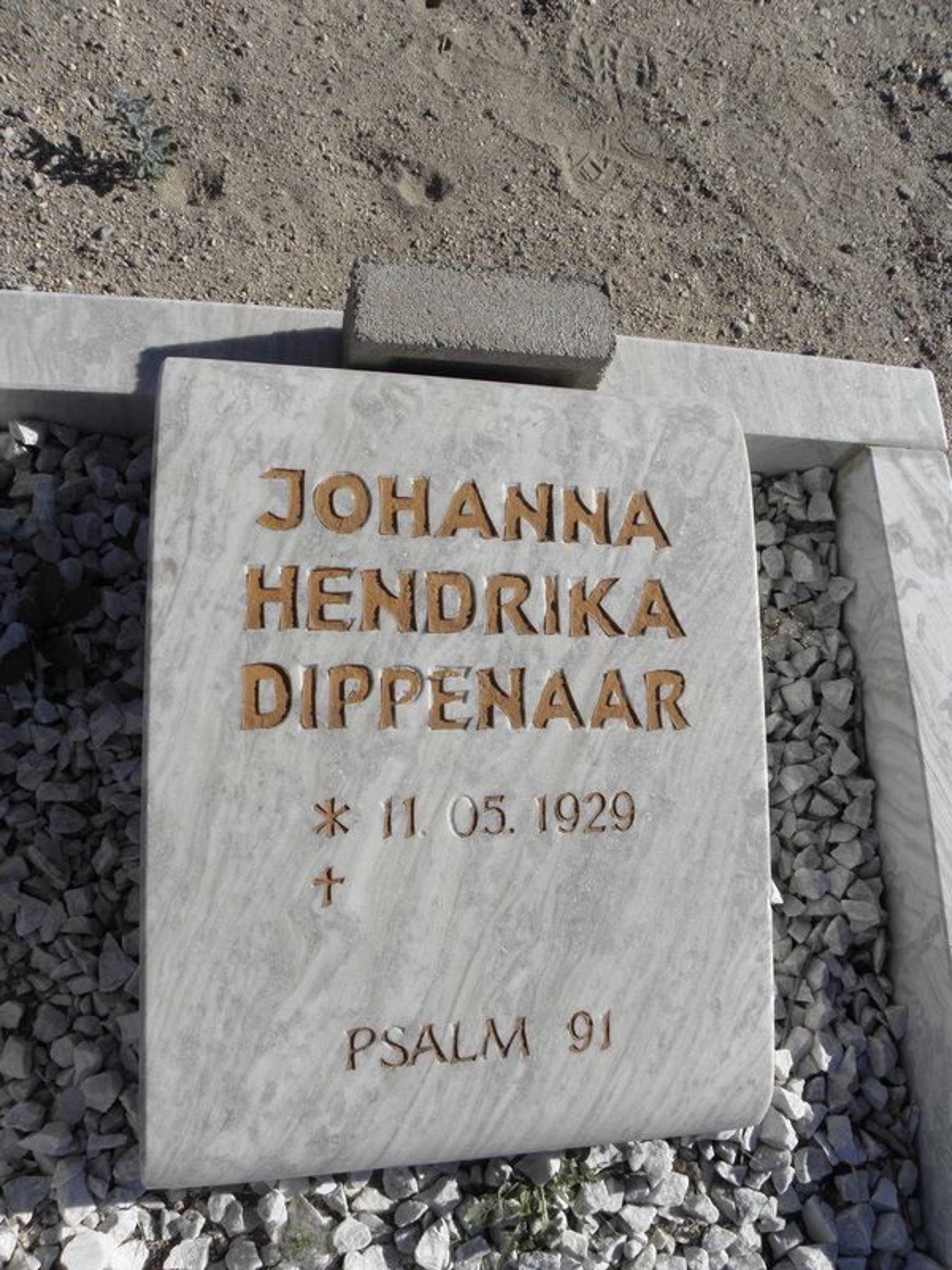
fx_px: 990
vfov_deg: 65.3
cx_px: 476
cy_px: 635
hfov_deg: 51.4
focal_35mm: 27
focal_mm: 4.83
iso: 64
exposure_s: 1/500
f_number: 5.6
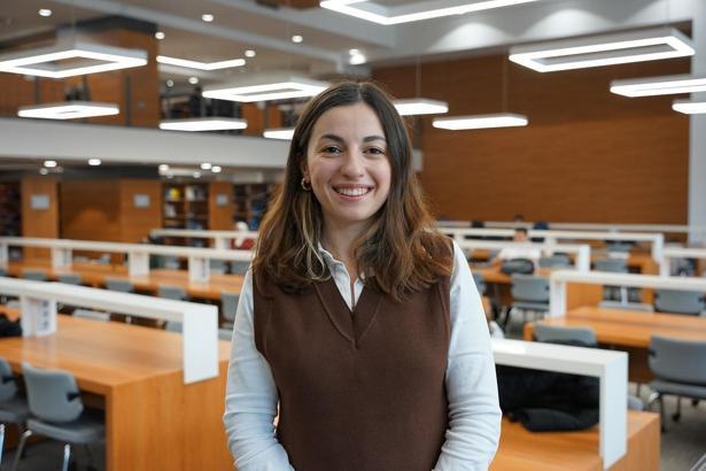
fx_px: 784
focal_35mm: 40
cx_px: 353
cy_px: 236
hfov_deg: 48.5
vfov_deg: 33.4
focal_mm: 40
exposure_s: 1/160
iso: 1000
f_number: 4
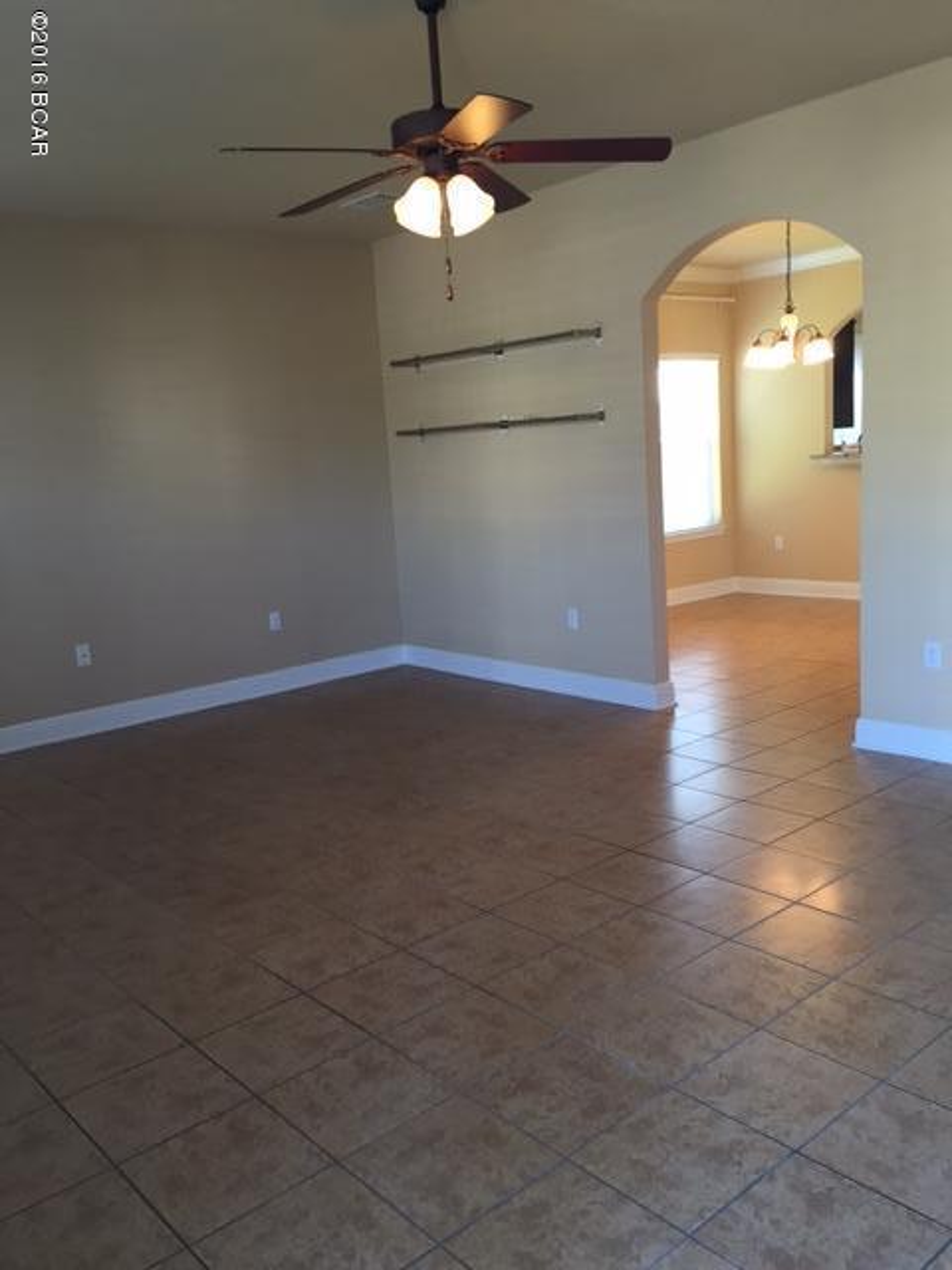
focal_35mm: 29
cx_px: 476
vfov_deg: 61.7
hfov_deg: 48.2
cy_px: 635
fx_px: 1063
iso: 64
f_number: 2.2
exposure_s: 1/30
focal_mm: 4.15
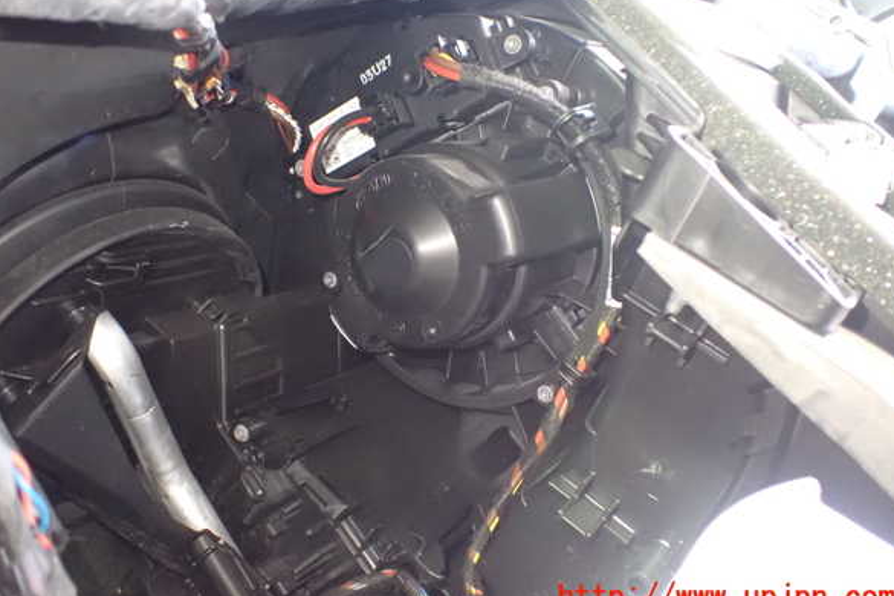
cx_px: 445
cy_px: 274
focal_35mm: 32
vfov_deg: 41.1
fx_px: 795
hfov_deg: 58.7
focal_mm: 5.4
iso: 1600
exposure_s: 1/30
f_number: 2.3
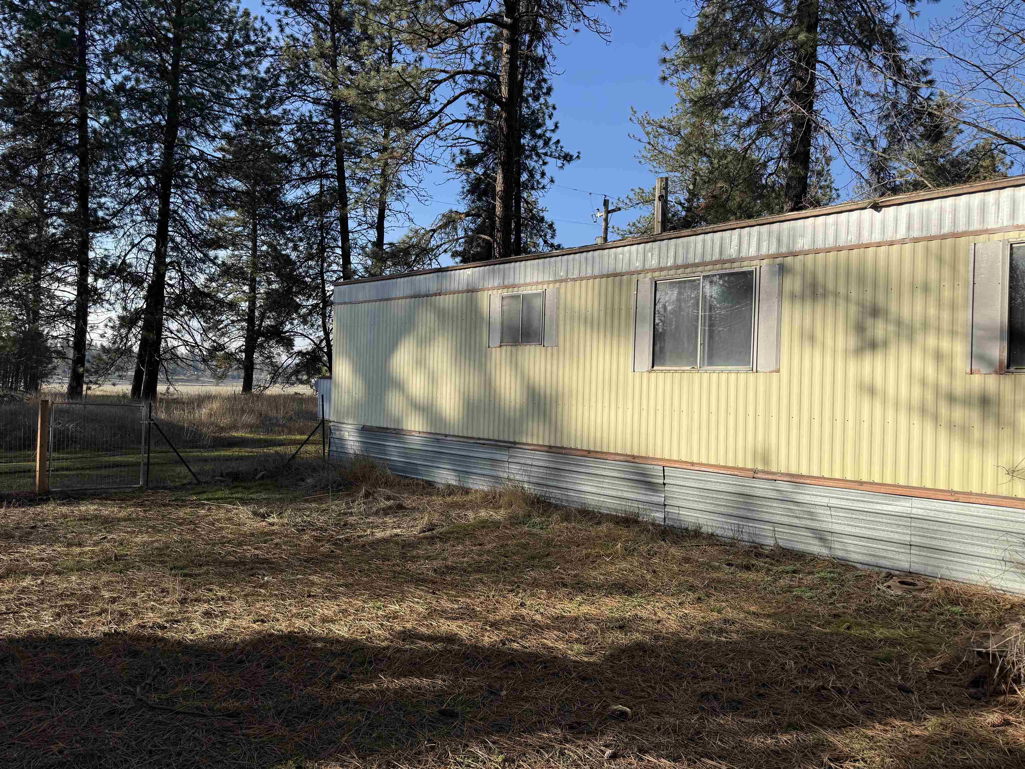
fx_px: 711
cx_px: 512
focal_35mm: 24
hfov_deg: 71.6
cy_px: 384
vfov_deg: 56.8
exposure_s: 1/3021
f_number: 1.78
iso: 80
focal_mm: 6.76
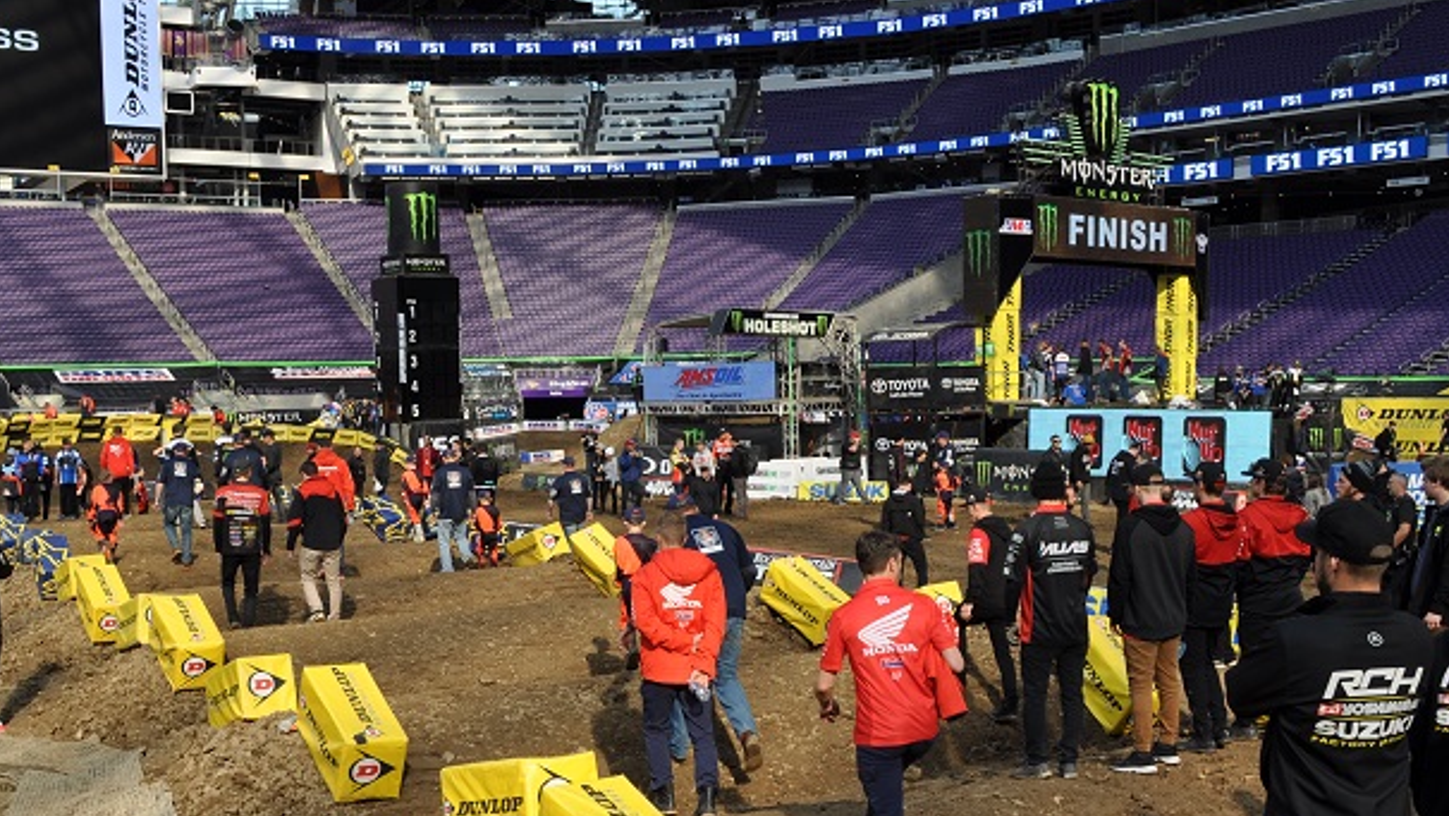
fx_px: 1537
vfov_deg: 29.4
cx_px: 619
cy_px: 579
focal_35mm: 40
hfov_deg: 50.3
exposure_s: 1/200
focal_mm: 18
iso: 200
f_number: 7.1
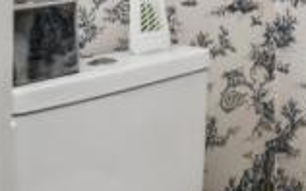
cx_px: 527
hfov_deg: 20.5
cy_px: -72
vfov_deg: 16.1
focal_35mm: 76
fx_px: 634
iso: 640
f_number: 11
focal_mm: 18
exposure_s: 1/2
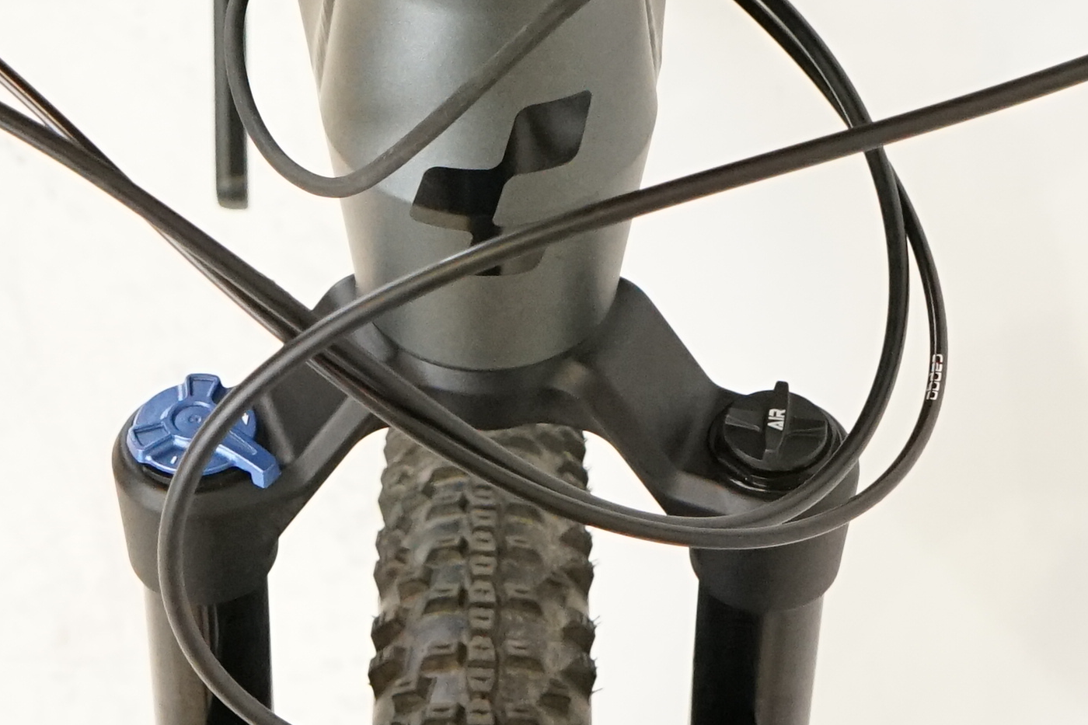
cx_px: 395
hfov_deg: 17.0
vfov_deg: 11.4
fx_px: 3626
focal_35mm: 120
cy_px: 378
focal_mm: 28
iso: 3200
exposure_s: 1/200
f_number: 6.3
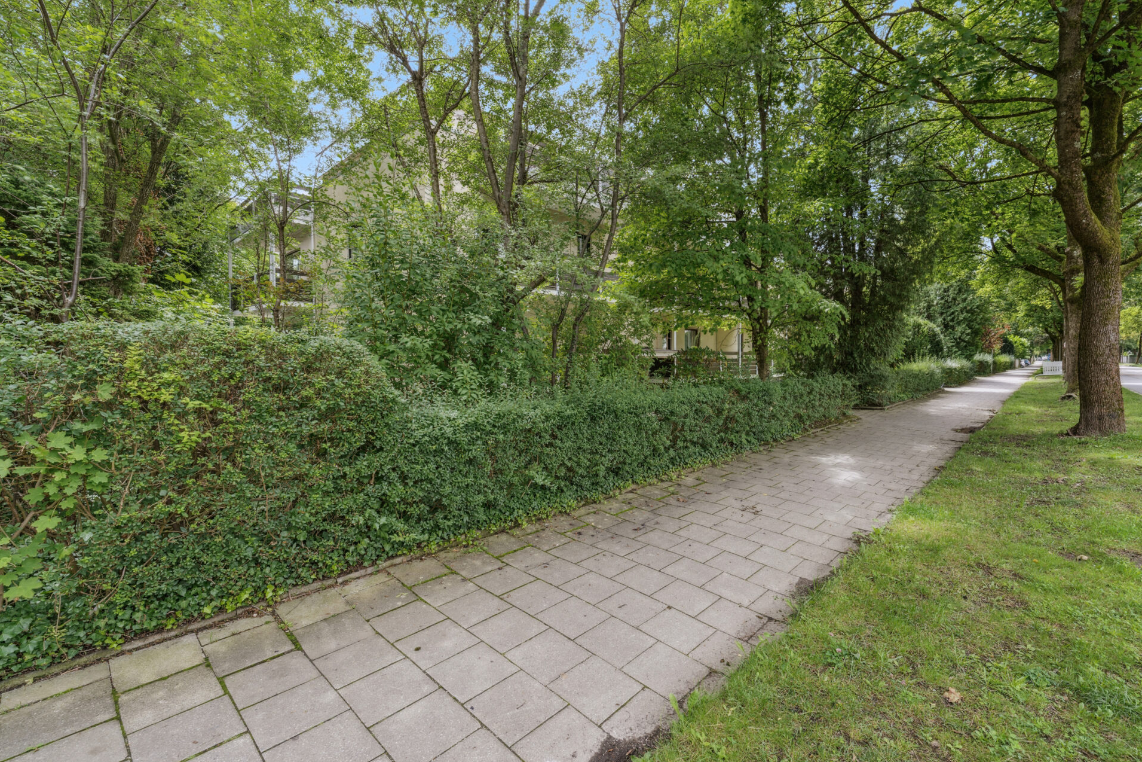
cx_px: 607
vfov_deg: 77.3
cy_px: 366
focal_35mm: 15
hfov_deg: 100.3
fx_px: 476
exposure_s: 1/30
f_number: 9
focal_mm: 14
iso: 100
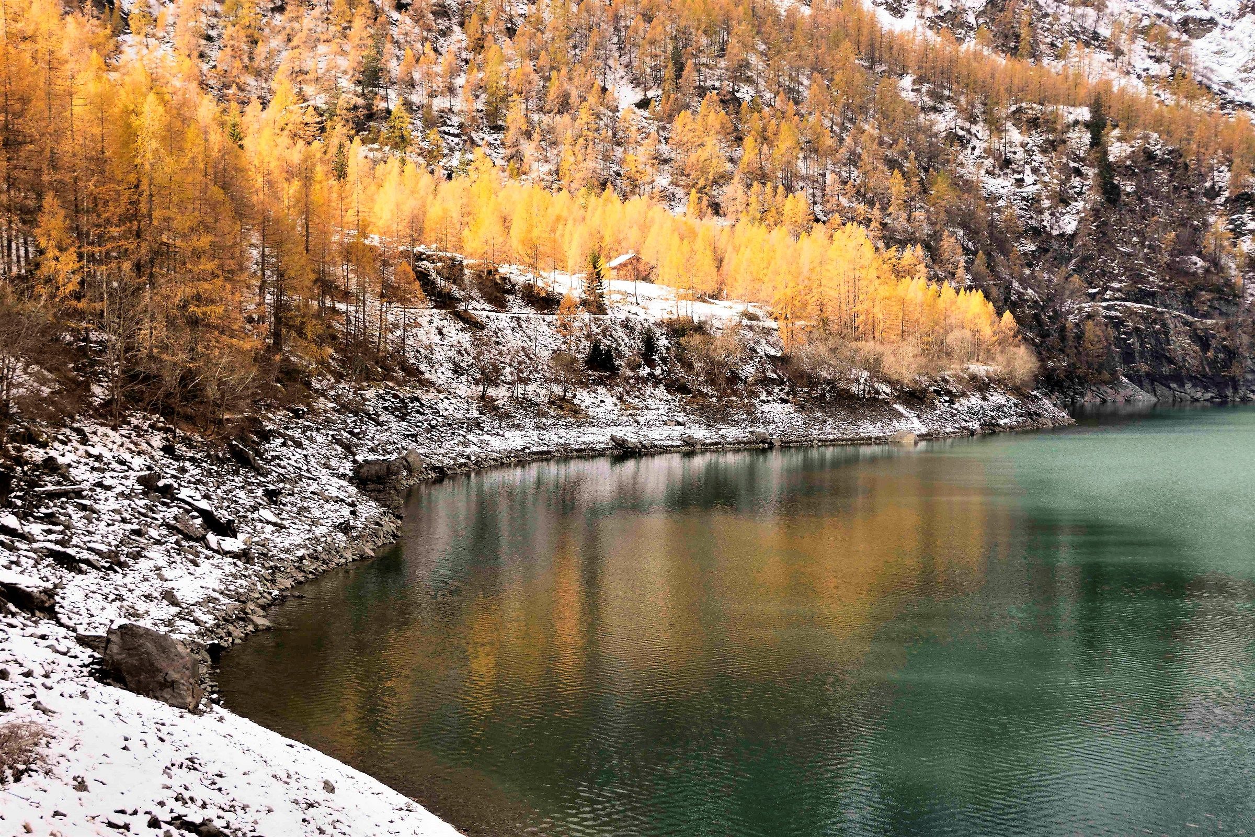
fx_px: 1569
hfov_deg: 43.6
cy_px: 418
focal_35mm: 45
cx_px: 628
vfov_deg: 29.9
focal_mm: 30
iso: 400
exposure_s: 1/80
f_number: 8
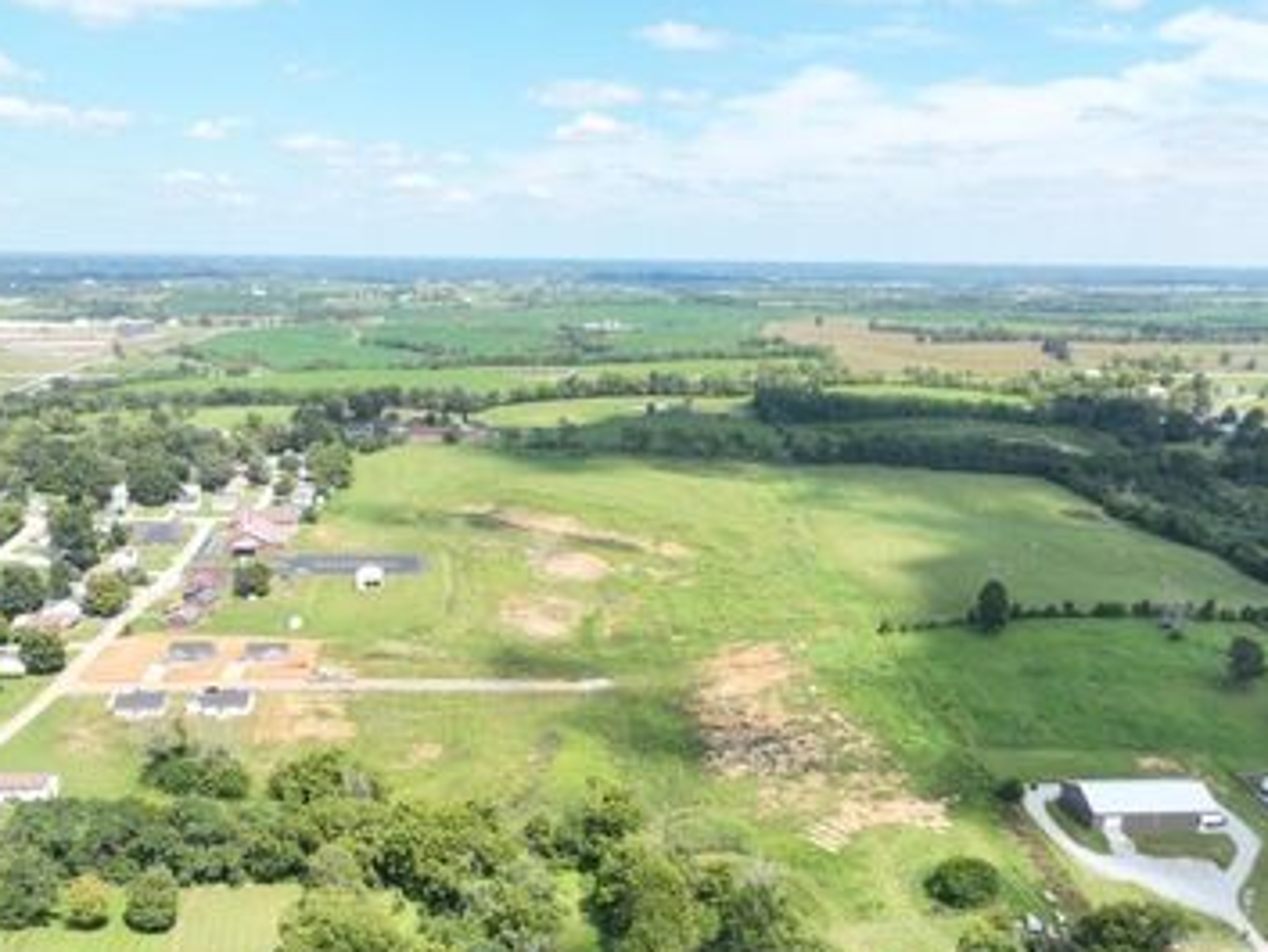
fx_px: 1246
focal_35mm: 34
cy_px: 641
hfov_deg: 53.9
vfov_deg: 41.2
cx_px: 621
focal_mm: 12.29
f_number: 2.8
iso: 190
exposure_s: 1/1000
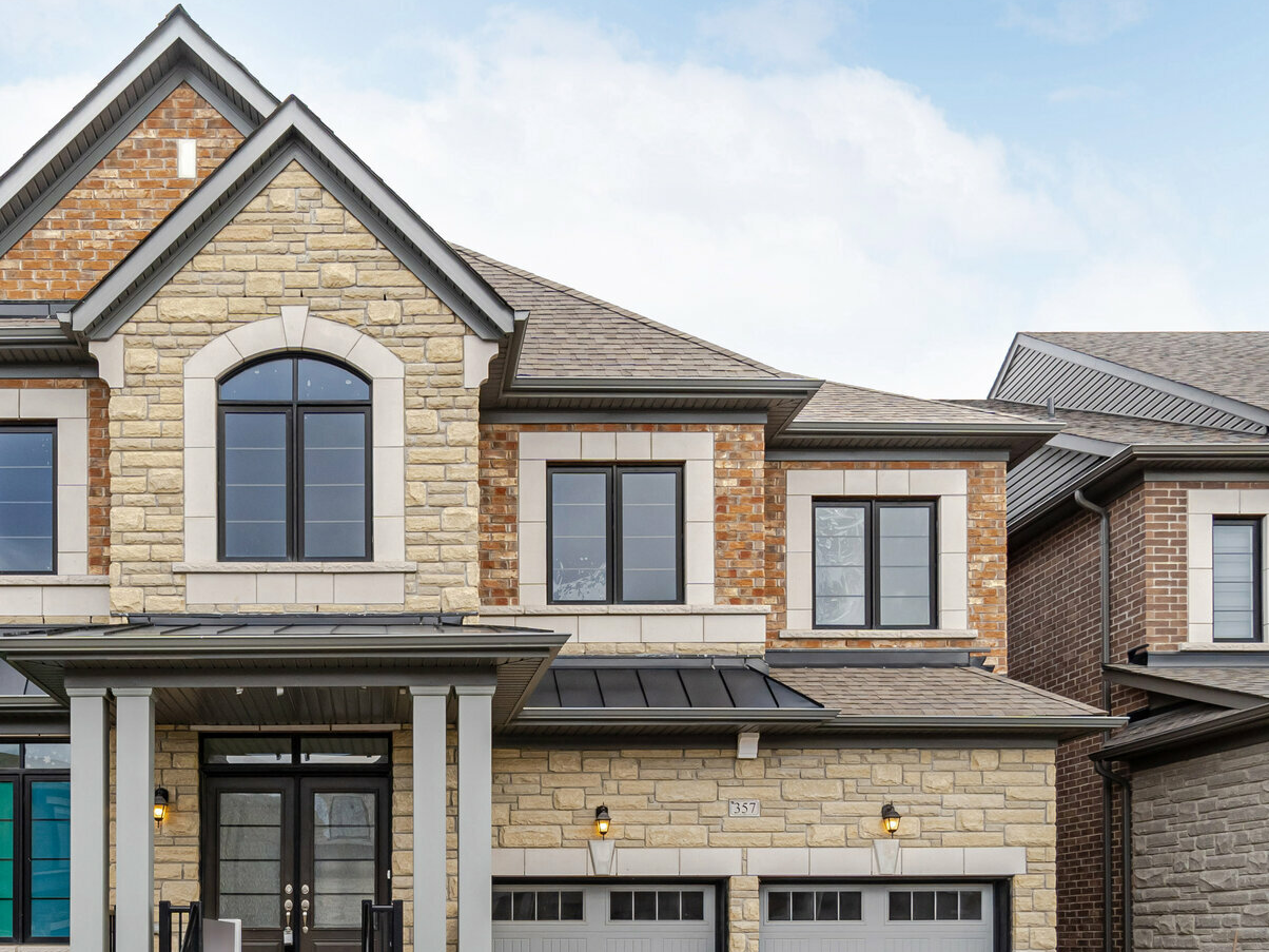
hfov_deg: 71.2
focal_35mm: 23
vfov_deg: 58.1
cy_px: 601
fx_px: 843
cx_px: 396
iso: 50
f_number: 7.1
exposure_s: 1/125
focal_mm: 10
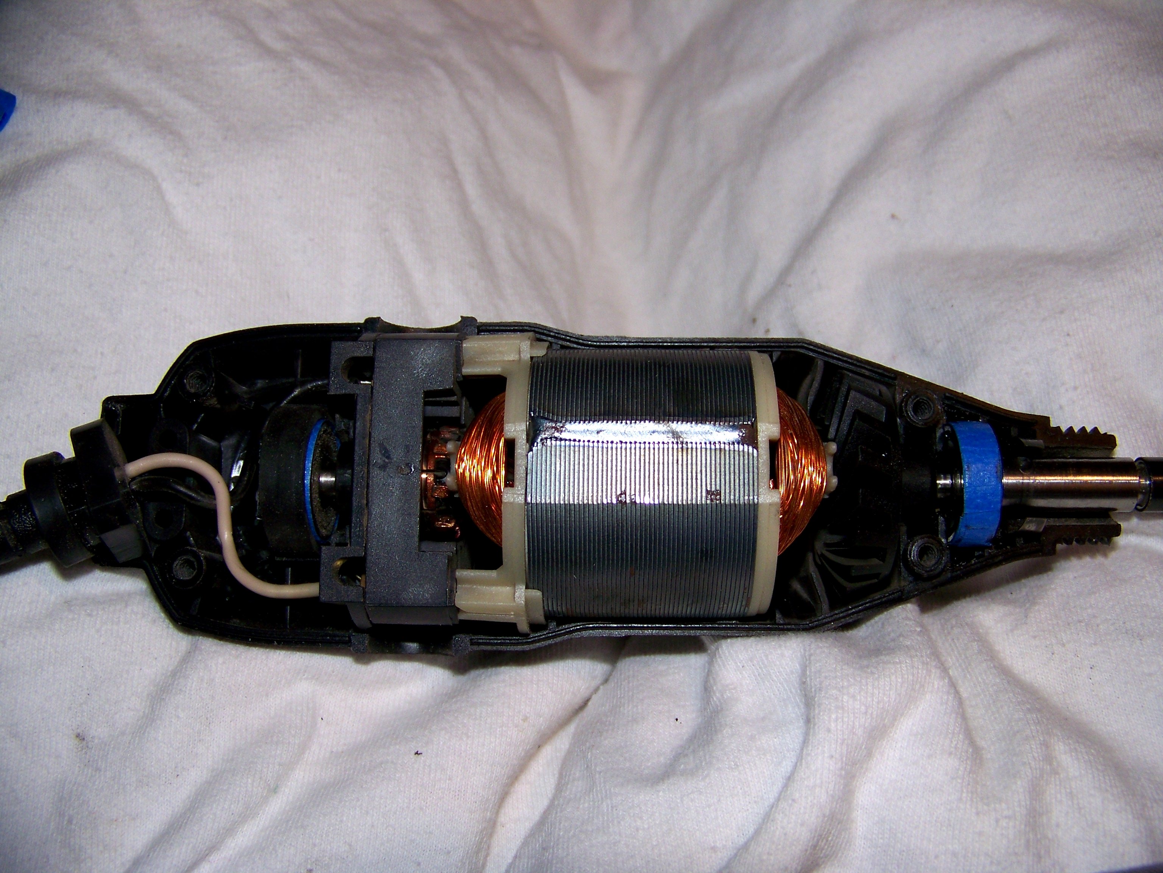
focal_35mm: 36
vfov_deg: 39.7
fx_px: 1209
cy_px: 436
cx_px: 582
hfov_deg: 51.4
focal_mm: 5.85
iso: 64
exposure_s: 1/30
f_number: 2.8
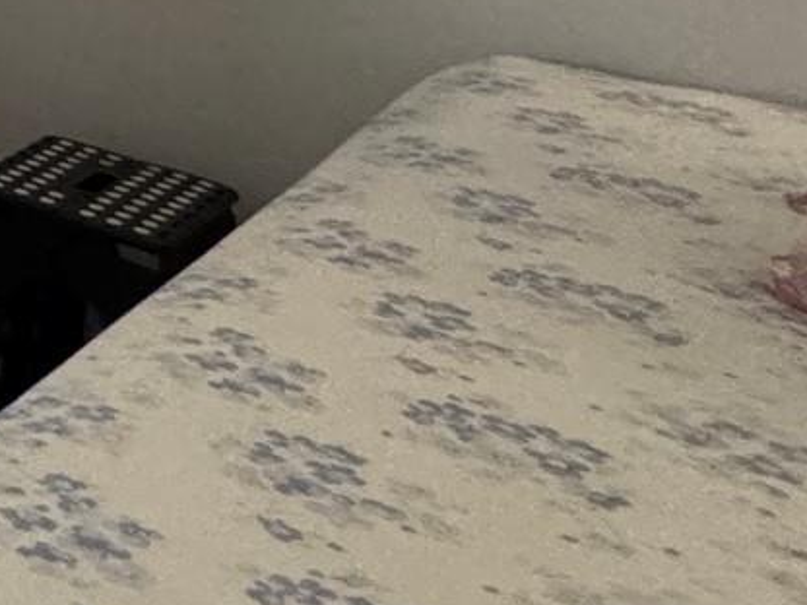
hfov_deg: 15.4
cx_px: -1112
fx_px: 1609
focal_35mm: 69
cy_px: -522
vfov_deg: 17.0
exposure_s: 1/60
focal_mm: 2.22
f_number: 2.2
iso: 800
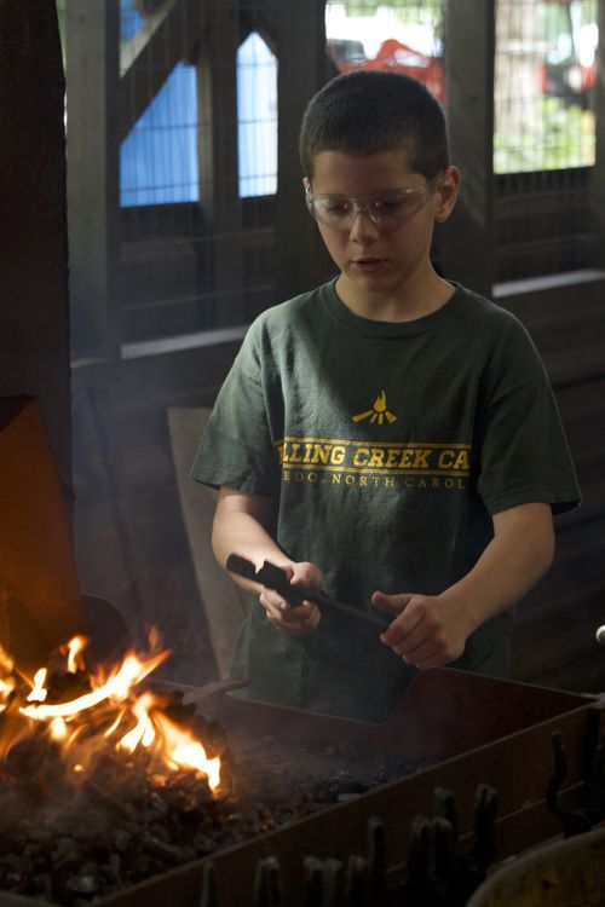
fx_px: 2647
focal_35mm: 105
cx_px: 302
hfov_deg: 13.0
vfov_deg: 19.5
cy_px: 454
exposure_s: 1/160
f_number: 5
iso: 1600
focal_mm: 70
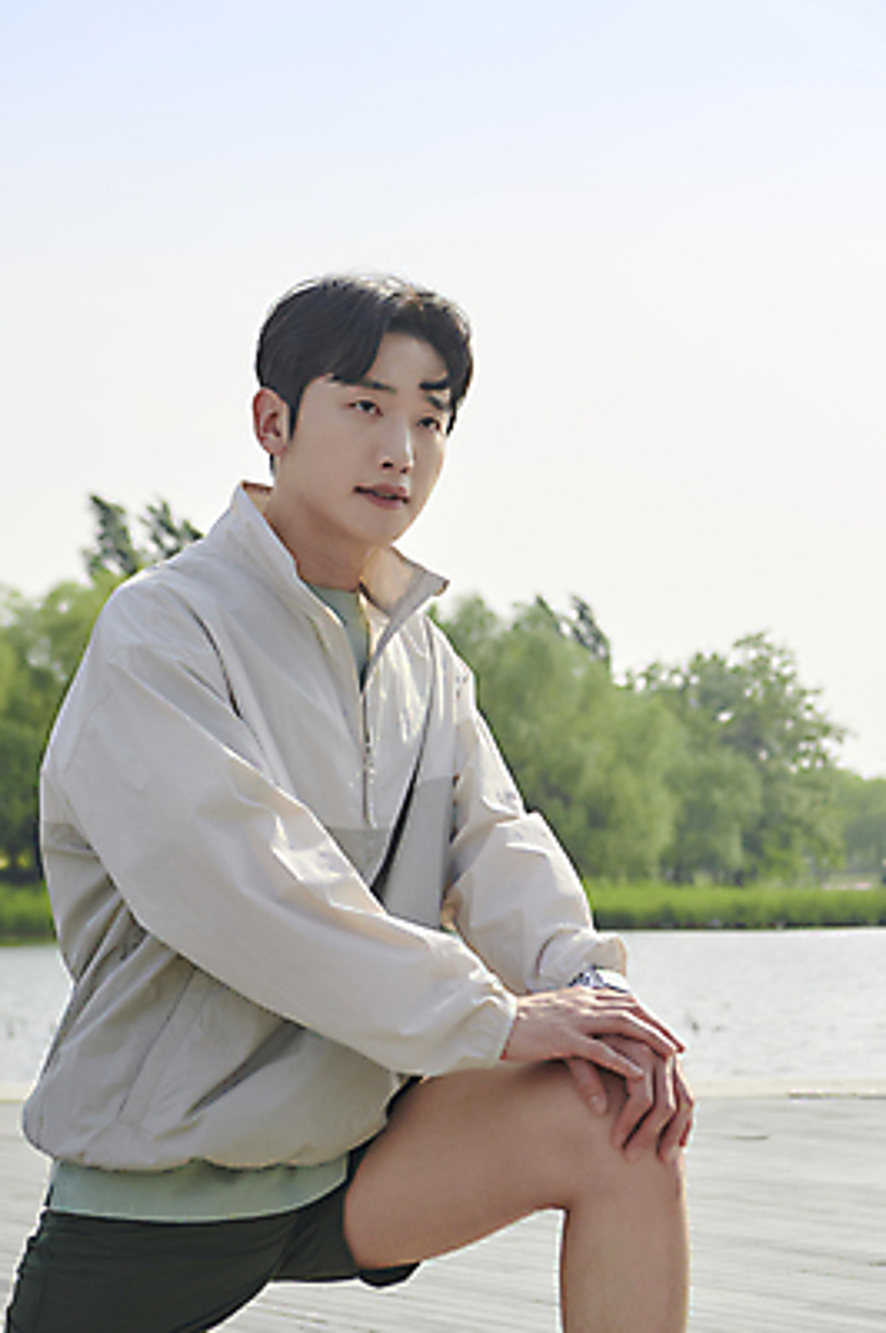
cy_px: 666
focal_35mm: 84
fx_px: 3106
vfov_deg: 24.2
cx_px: 443
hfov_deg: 16.2
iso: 160
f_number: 6.3
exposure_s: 1/500
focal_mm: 70
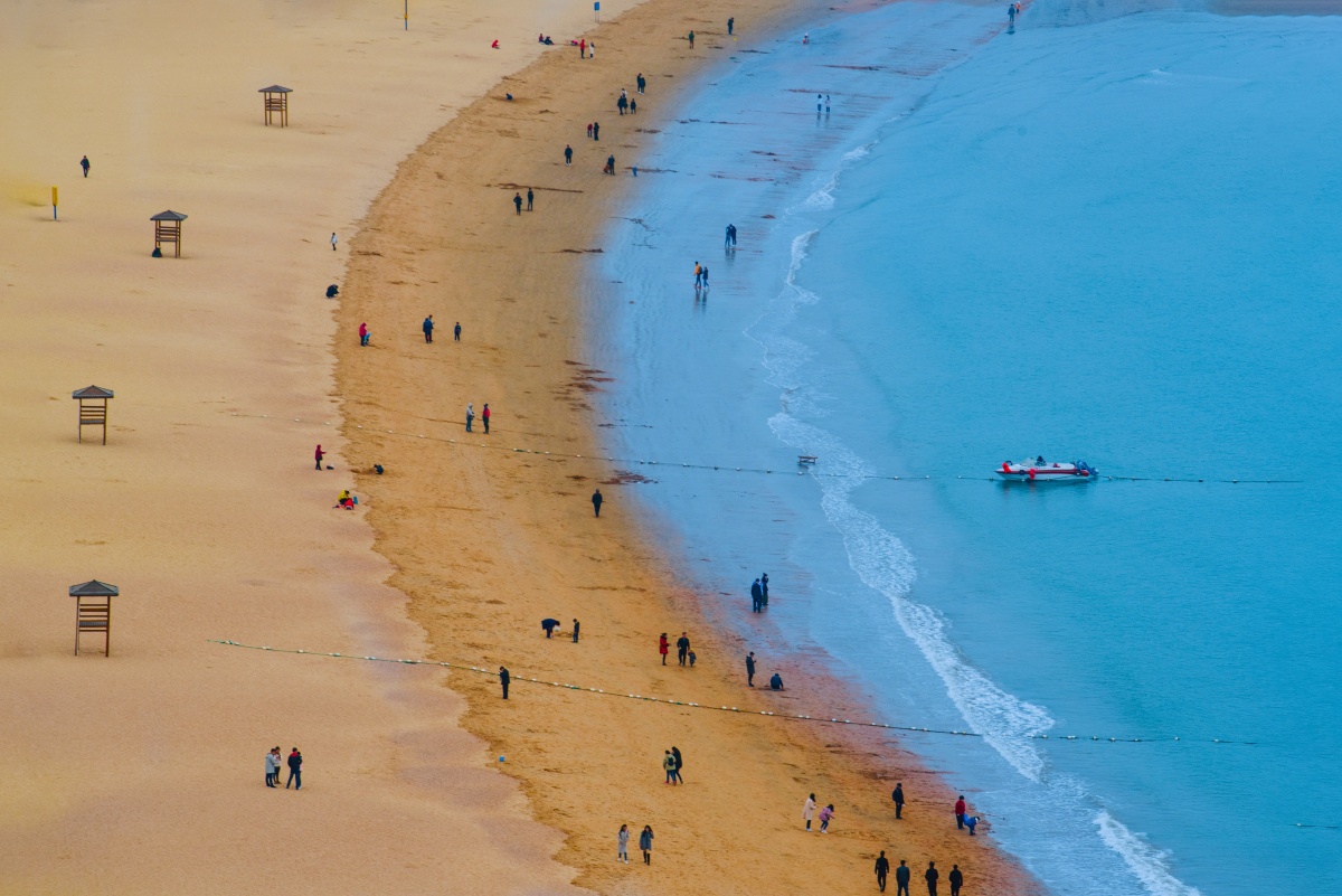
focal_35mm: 200
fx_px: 7458
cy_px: 448
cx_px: 671
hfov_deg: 10.3
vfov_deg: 6.9
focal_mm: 200
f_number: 9
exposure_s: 1/250
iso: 250
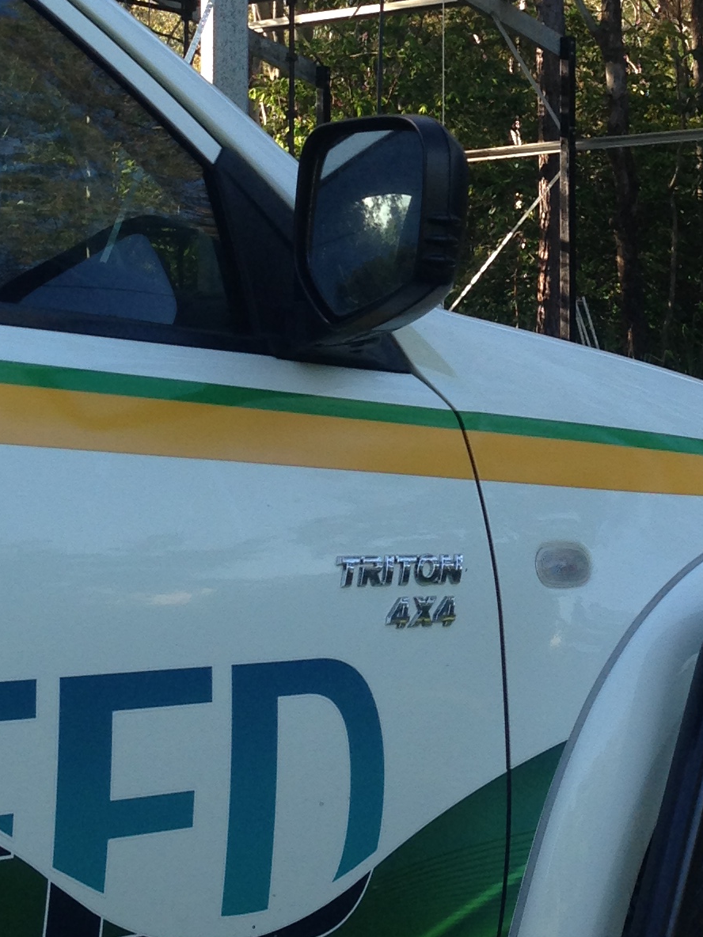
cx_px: 485
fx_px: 2464
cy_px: 185
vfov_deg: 21.3
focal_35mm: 91
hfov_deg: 16.2
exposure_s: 1/251
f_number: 2.4
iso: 50
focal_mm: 4.12
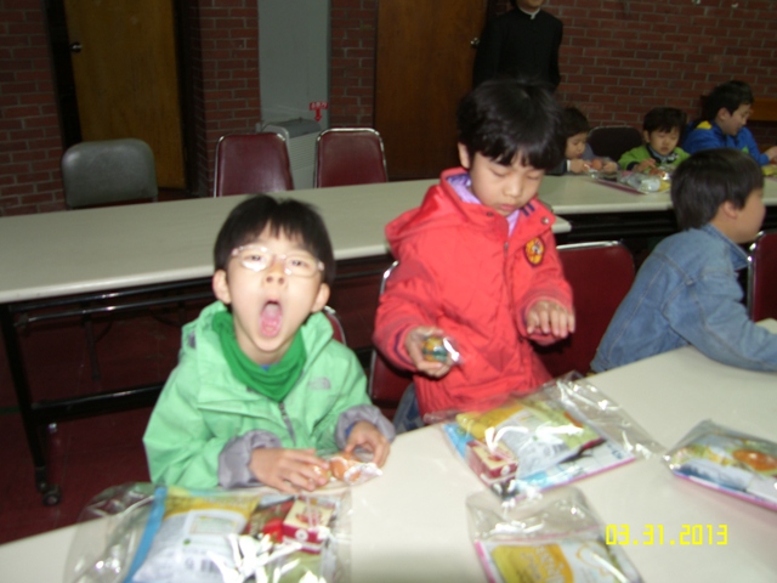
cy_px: 292
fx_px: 628
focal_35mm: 28
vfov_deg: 49.7
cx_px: 388
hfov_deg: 63.4
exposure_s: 1/30
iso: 50
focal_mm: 7.4
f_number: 2.2
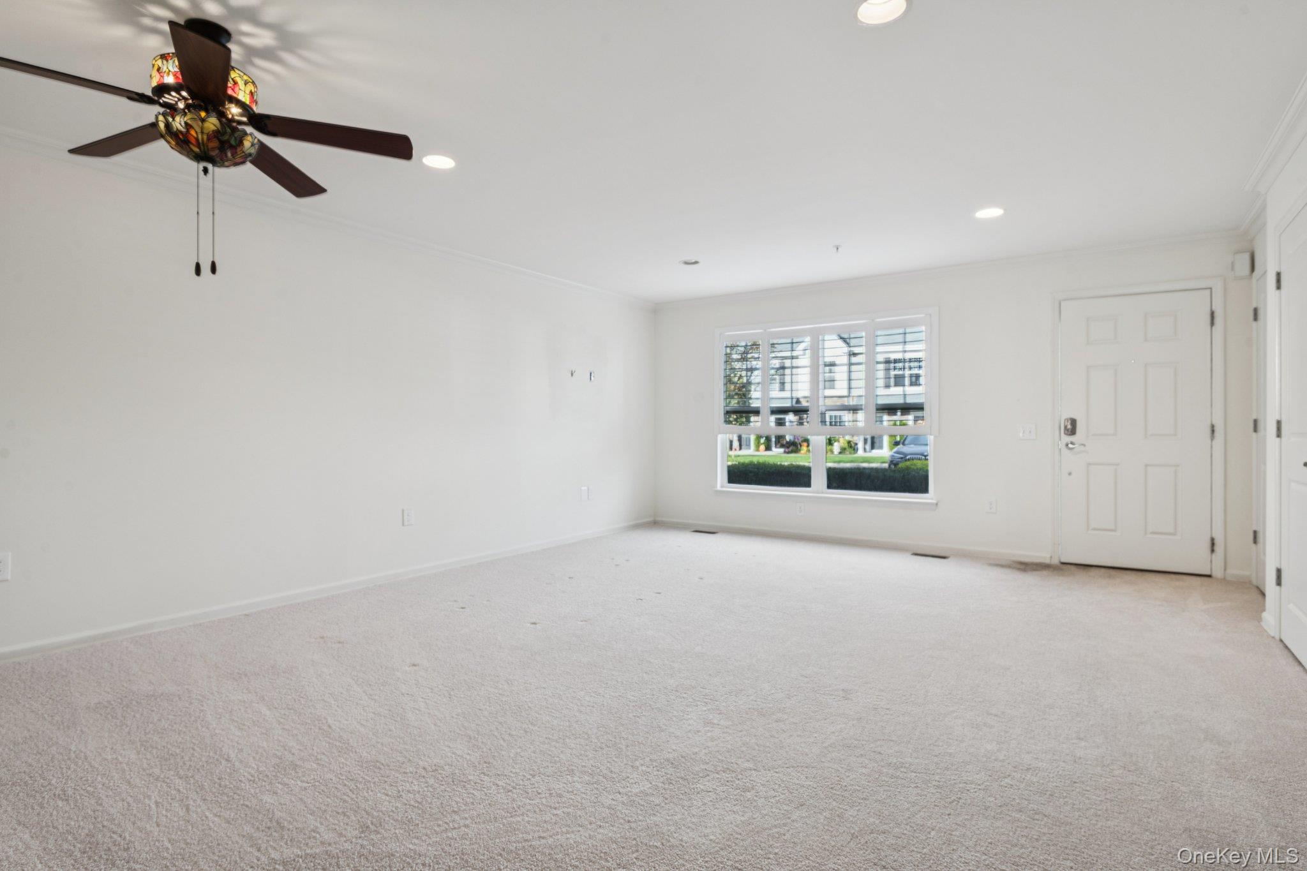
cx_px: 654
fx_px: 690
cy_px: 436
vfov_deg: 64.5
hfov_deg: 86.9
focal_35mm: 19
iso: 200
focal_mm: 19
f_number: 8
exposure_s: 1/20
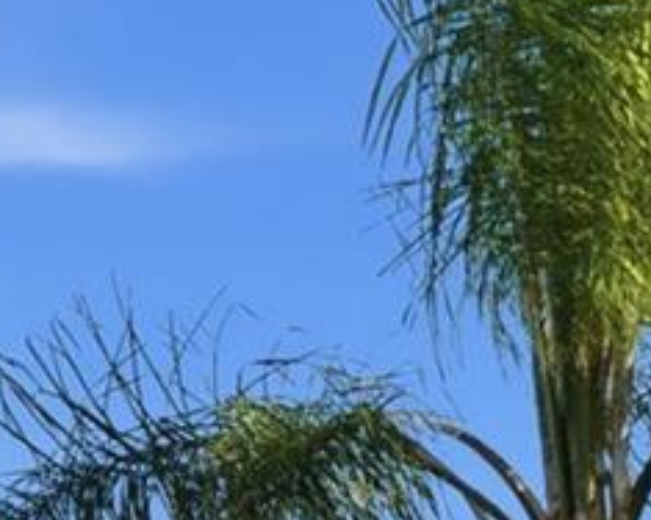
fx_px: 2832
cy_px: 1398
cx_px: 324
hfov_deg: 13.1
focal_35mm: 147
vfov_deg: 9.1
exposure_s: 1/320
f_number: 9
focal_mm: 23
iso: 250
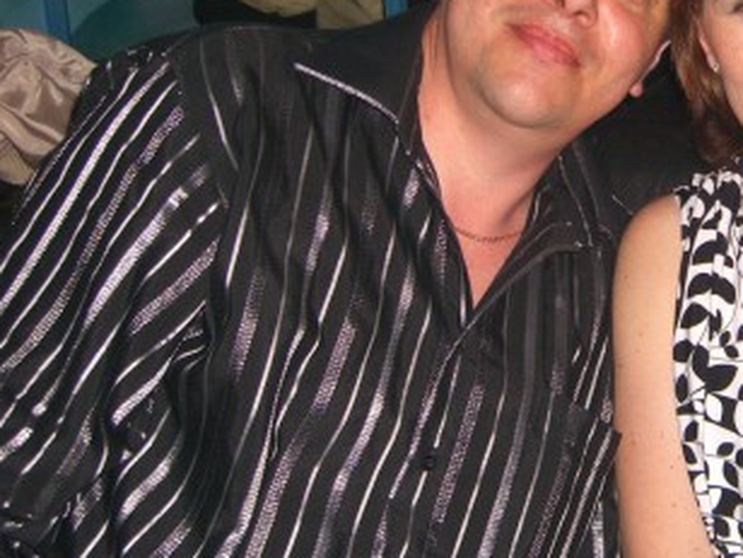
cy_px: 200
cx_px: 678
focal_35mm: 74
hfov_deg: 25.5
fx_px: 1588
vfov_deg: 19.9
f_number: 2.8
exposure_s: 1/60
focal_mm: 7.9
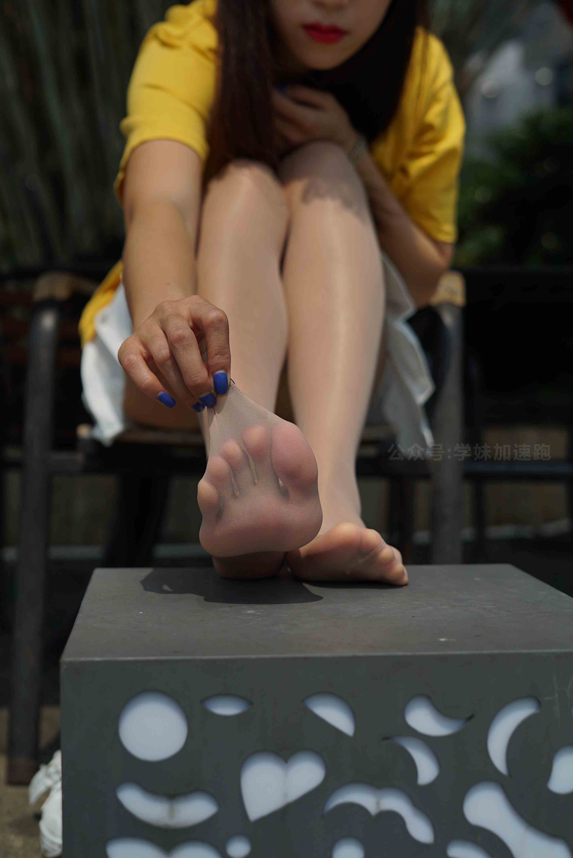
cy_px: 429
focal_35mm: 50
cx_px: 286
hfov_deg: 27.0
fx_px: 1192
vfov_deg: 39.6
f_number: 4
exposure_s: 1/3200
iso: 100
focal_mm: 50
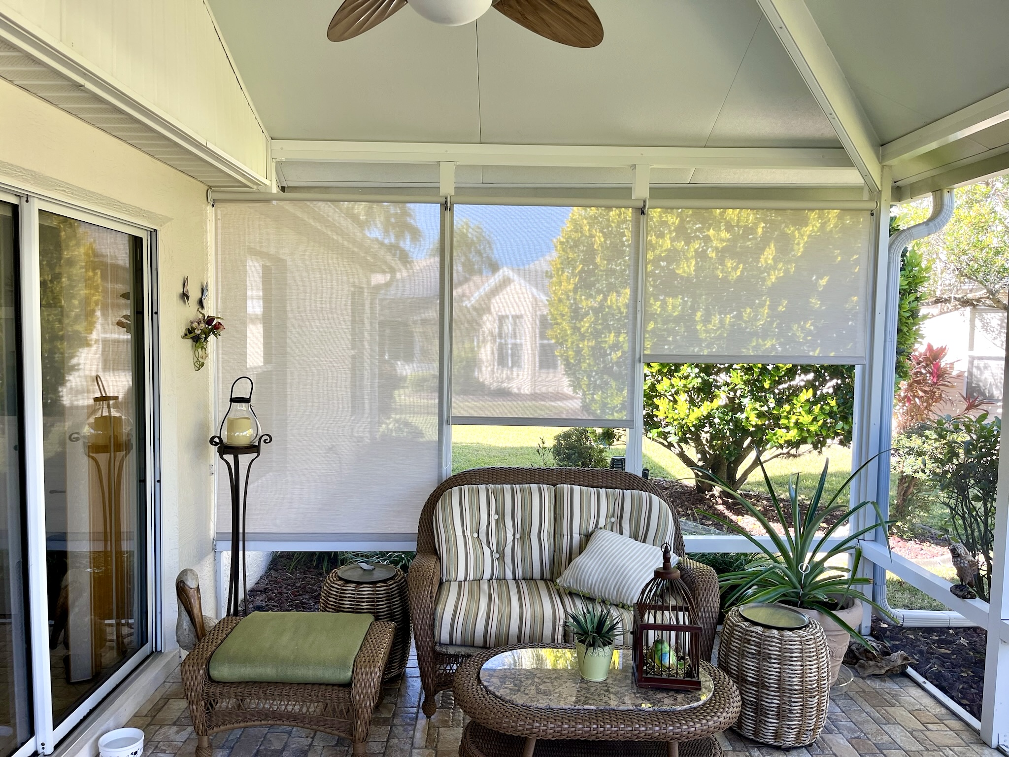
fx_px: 758
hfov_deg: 67.3
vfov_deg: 53.1
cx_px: 504
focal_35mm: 26
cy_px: 378
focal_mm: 5.1
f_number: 1.6
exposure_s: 1/121
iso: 40
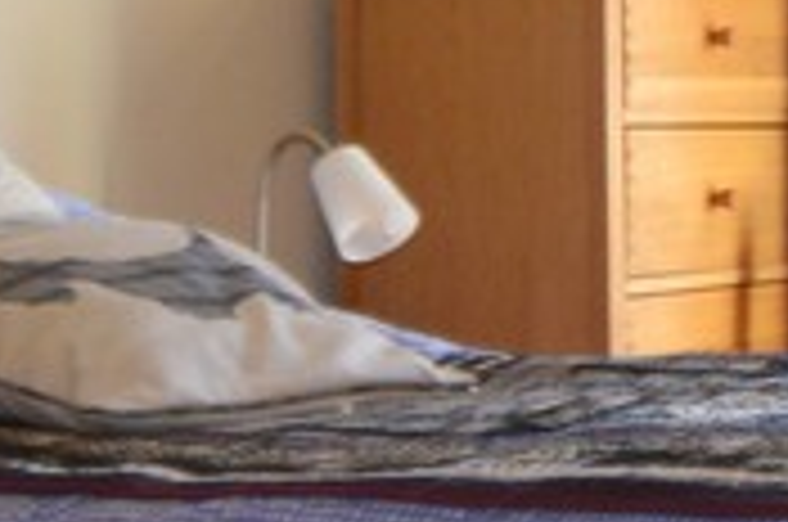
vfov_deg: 15.2
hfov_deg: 19.0
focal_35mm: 88
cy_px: -14
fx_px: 1923
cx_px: 1315
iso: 400
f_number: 3.5
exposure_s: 1/80
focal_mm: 10
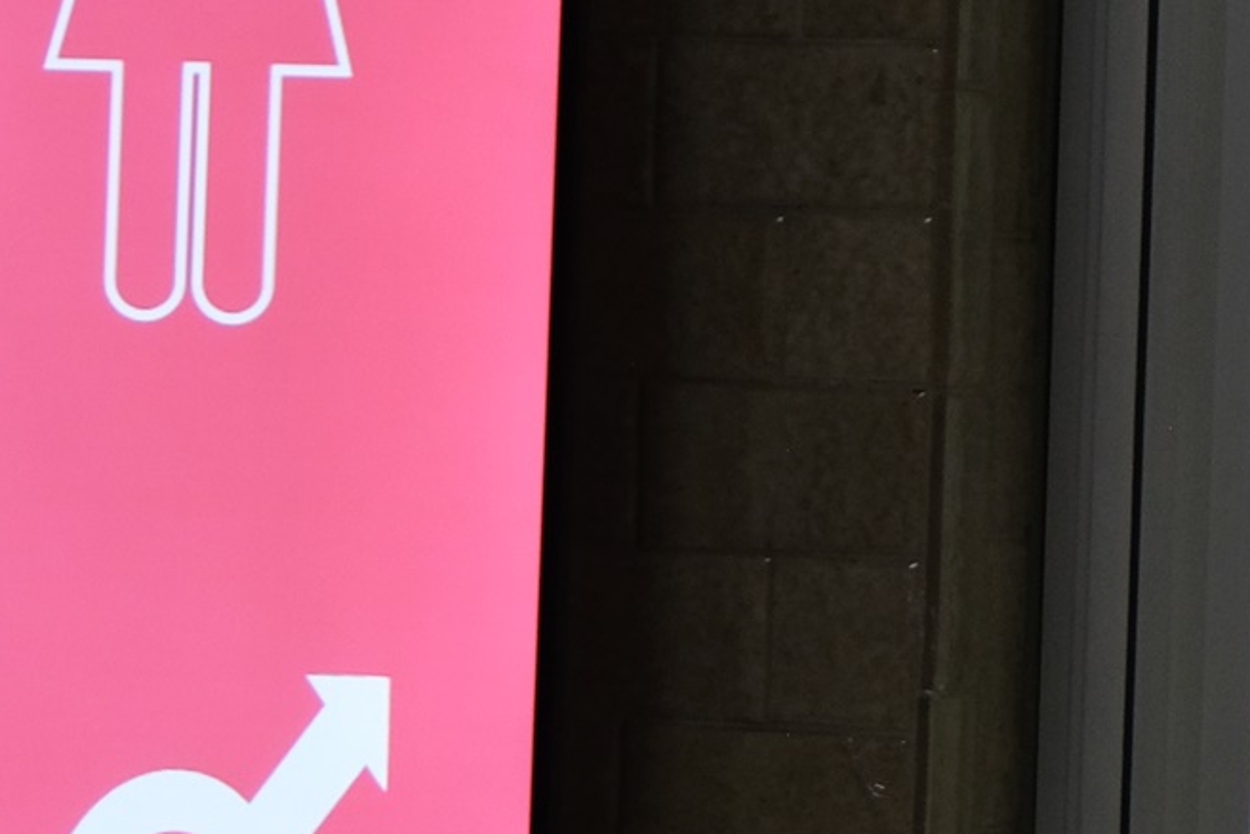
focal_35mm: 245
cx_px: -753
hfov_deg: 8.2
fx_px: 8510
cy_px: 147
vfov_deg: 5.6
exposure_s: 1/30
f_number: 5.6
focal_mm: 44.5
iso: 800
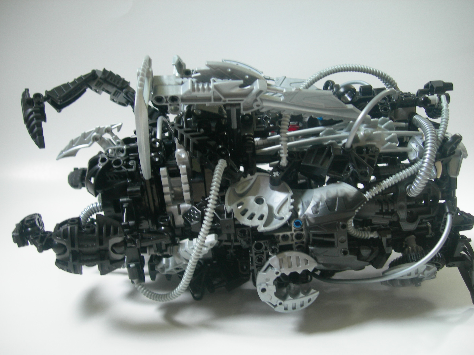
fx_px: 520
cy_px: 178
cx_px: 237
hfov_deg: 49.0
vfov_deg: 37.7
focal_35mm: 38
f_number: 2.8
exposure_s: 1/3.8
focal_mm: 7.8
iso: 74
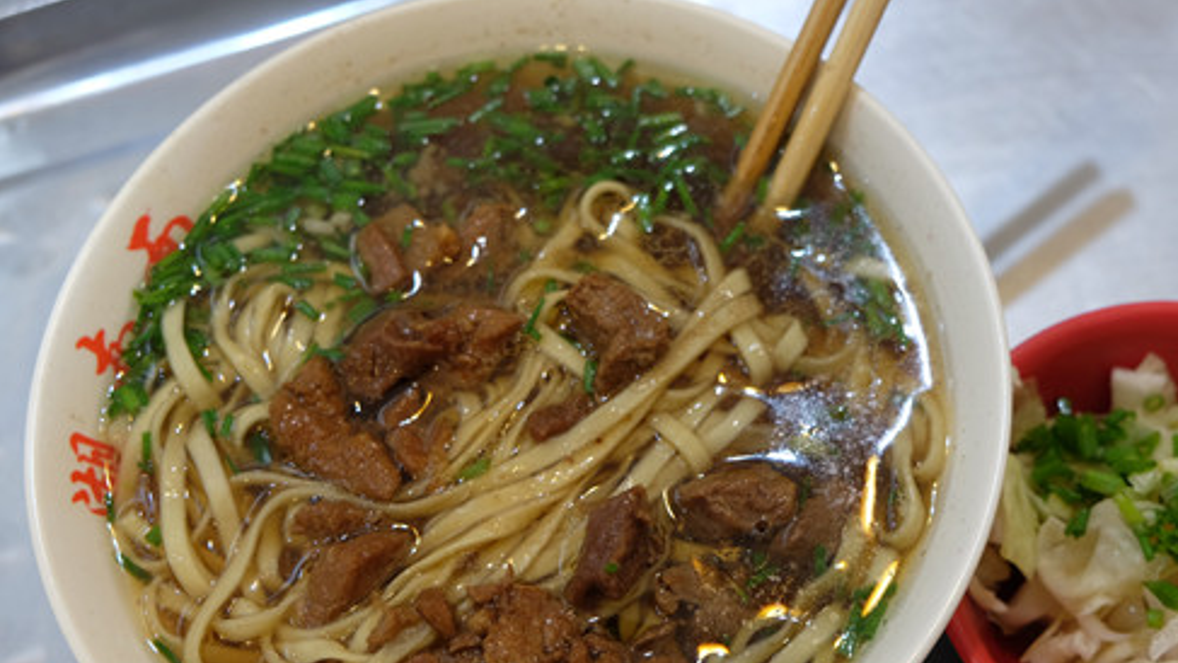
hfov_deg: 41.8
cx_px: 723
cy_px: 460
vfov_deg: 24.3
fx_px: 1531
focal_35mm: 49
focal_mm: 25.4
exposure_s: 1/30
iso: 500
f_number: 3.2
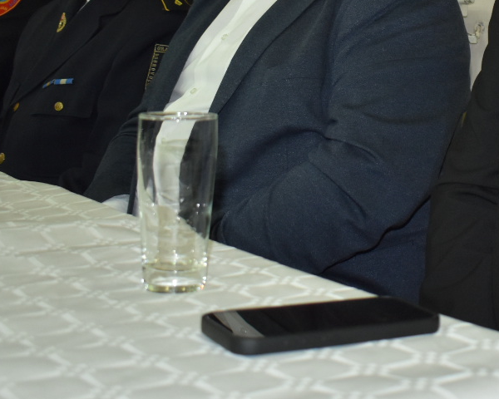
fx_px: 1122
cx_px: 477
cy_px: -24
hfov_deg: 24.2
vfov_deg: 19.4
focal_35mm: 76
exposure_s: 1/125
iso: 800
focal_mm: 20
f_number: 3.5
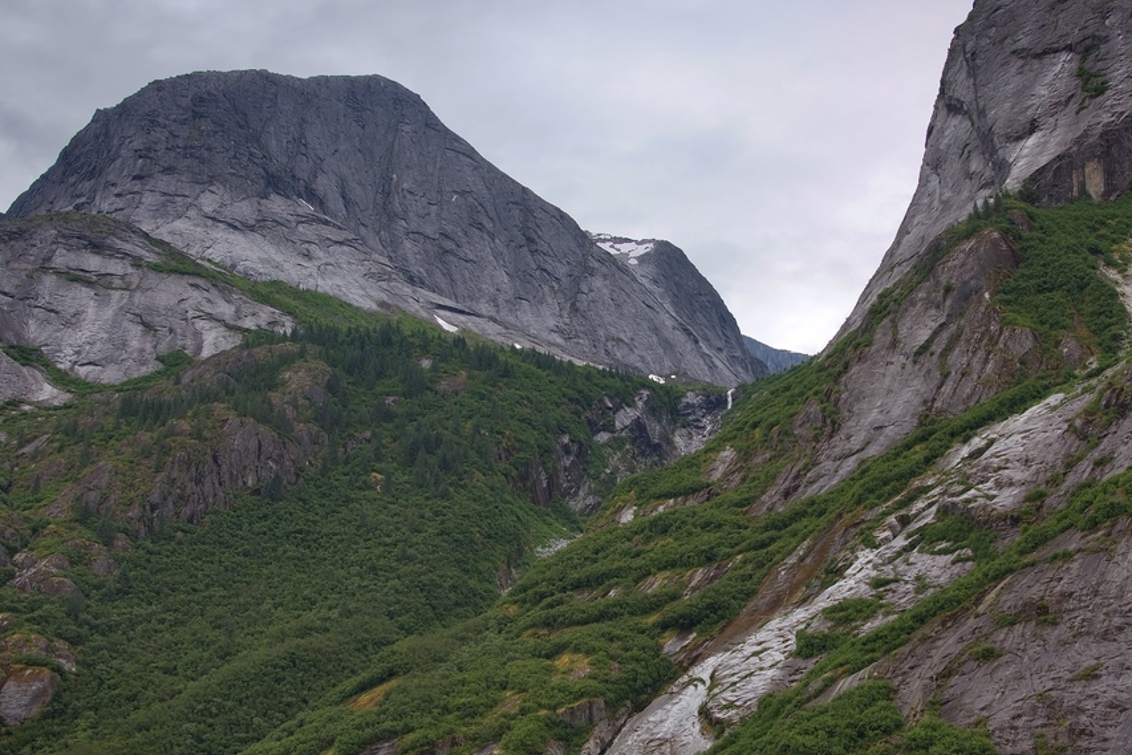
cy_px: 452
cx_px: 642
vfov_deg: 26.4
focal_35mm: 51
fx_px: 1604
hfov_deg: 38.8
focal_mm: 34
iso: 100
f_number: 6.3
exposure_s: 1/160
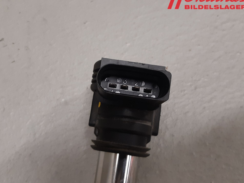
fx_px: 197
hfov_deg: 63.4
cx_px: 115
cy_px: 86
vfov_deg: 49.7
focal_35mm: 28
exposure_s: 1/50
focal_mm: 3.93
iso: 125
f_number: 1.7
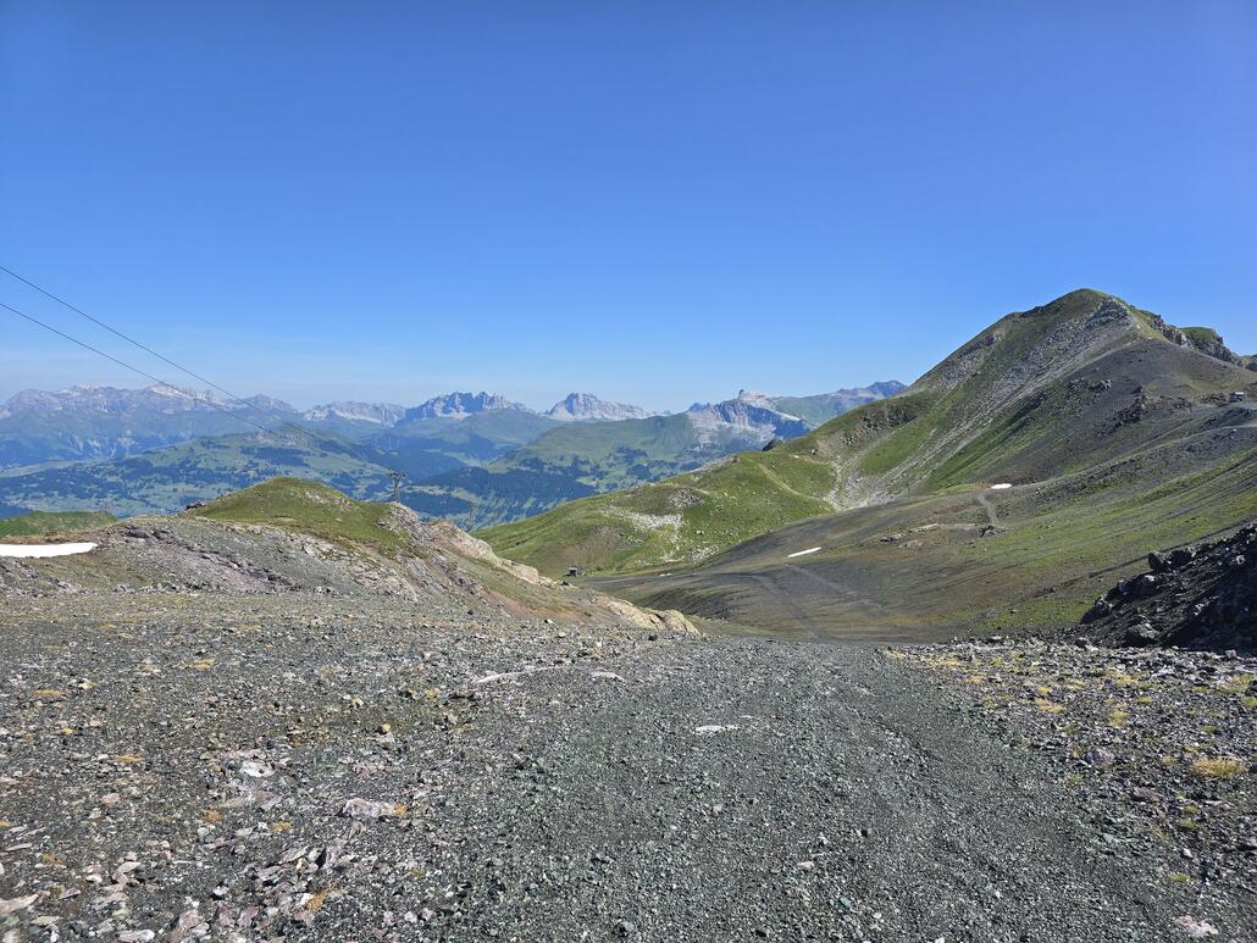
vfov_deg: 58.9
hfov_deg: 73.9
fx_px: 835
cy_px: 472
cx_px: 628
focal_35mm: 23
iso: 12
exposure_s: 1/769
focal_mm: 6.3
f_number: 1.7
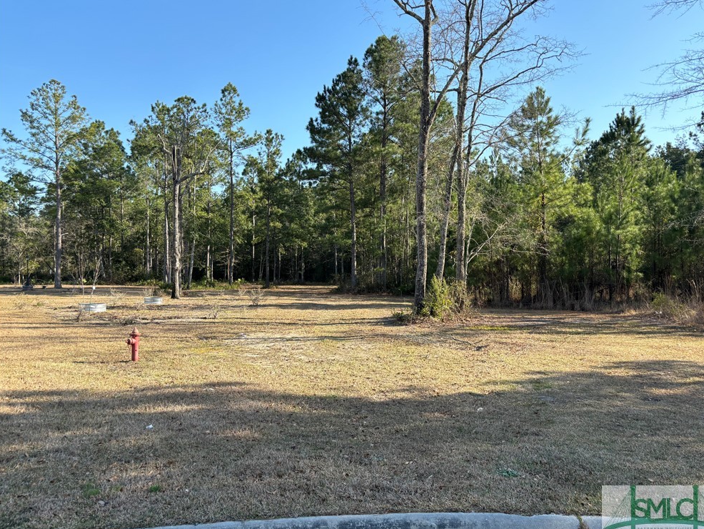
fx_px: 549
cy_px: 263
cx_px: 361
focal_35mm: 27
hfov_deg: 65.3
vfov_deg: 51.4
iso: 50
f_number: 1.6
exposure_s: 1/1152
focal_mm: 5.96
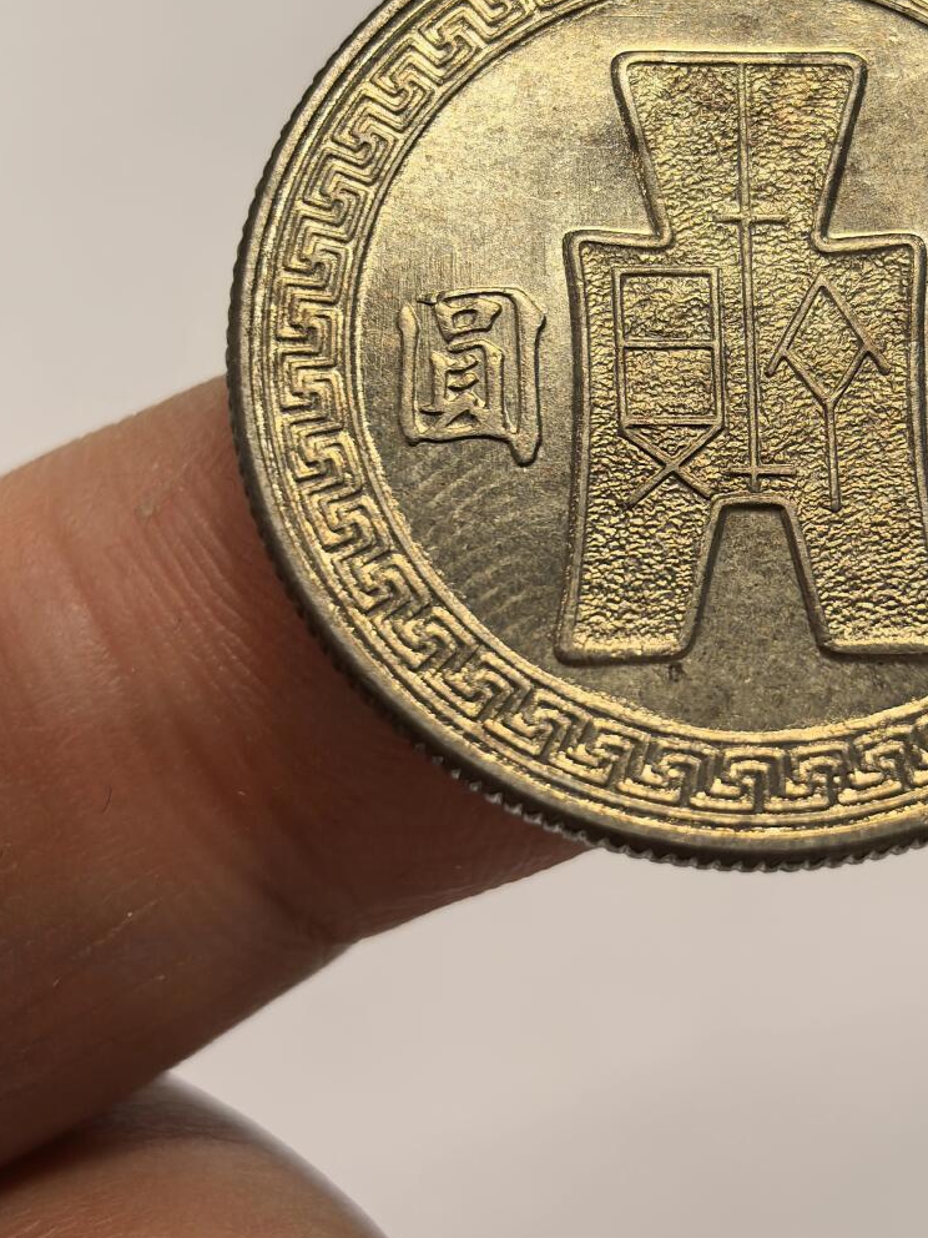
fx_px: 3503
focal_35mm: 98
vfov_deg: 20.0
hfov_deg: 15.0
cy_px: 411
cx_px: 775
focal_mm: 6.98
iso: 160
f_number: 2
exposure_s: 1/100
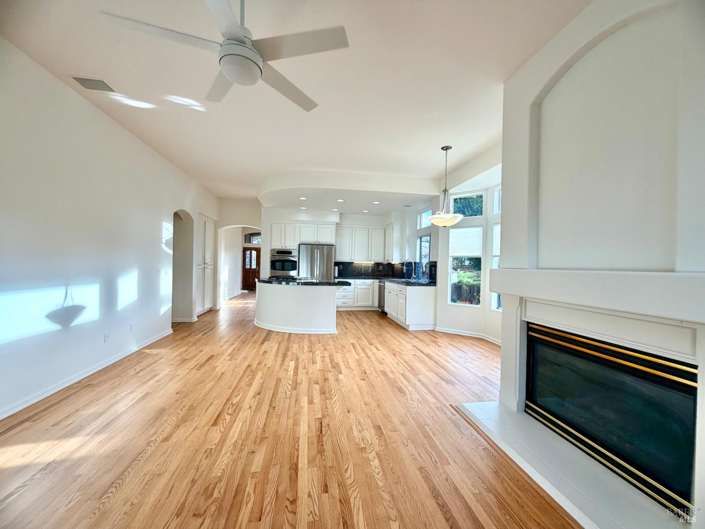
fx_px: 285
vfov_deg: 85.7
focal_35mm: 14
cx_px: 352
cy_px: 264
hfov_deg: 102.1
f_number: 2.2
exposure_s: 1/121
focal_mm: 2.22
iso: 50
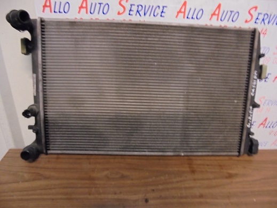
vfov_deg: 53.0
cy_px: 104
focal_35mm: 26
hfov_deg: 67.3
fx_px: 208
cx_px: 138
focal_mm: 4.6
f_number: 3.5
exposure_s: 1/4
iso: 500
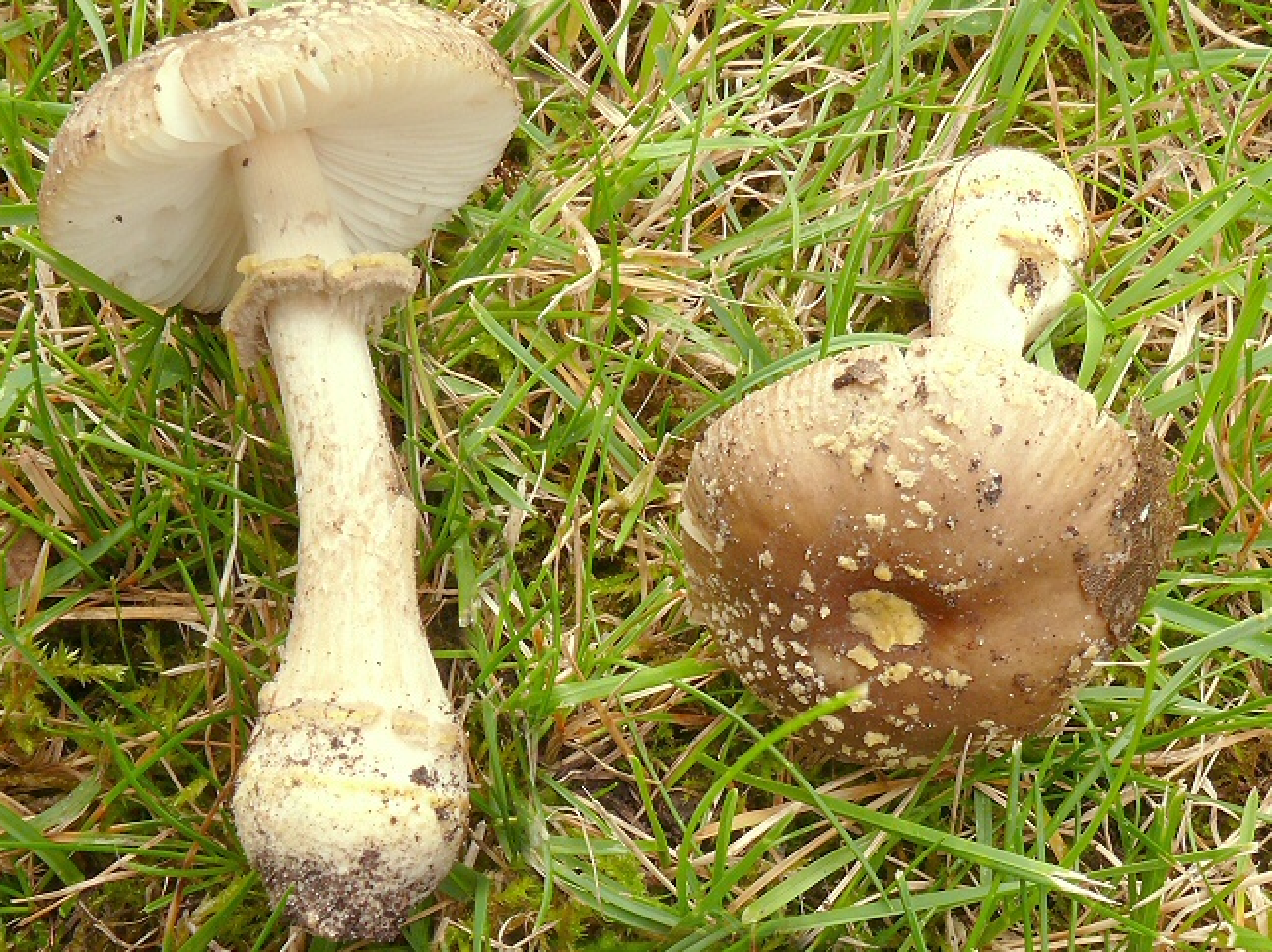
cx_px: 601
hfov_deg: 49.0
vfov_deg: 37.7
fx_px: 1396
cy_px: 461
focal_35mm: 38
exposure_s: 1/30
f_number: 10
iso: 100
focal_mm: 7.4
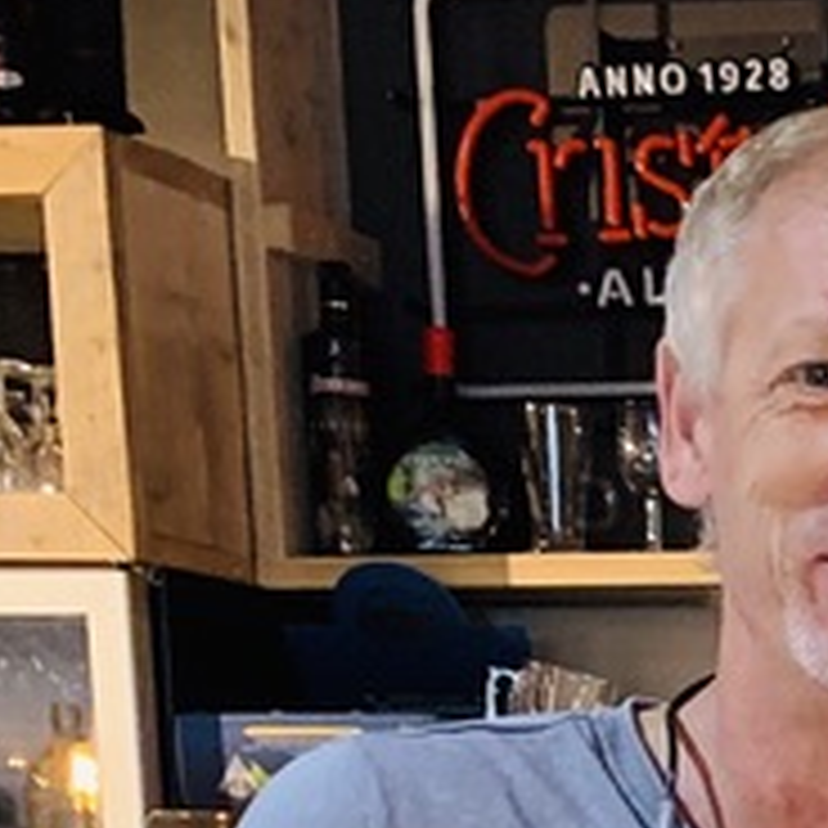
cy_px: 1634
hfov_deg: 11.7
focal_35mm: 128
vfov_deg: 12.2
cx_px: 1827
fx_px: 3464
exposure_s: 1/25
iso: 500
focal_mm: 4.25
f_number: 1.8
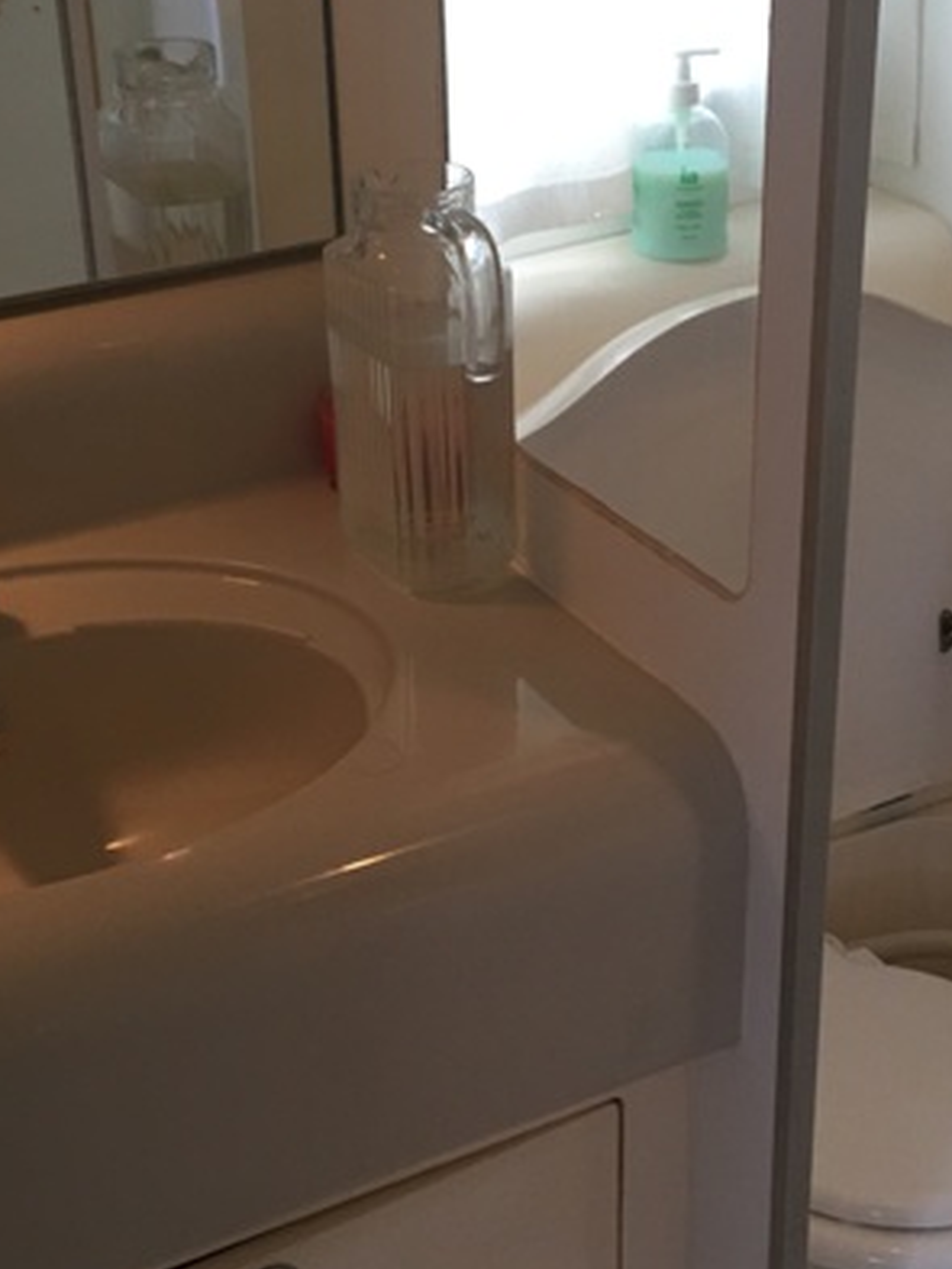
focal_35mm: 59
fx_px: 2162
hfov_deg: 24.8
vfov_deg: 32.7
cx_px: 491
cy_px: 575
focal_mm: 4.15
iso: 125
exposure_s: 1/33
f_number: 2.2
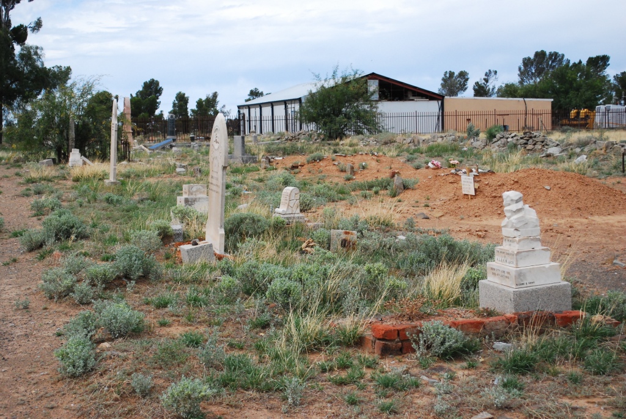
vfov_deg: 25.1
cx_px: 313
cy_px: 210
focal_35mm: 54
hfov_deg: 36.8
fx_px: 940
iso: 800
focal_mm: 36
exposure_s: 1/4000
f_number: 5.6
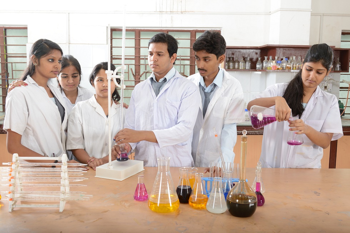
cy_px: 116
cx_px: 175
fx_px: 370
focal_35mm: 38
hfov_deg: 50.7
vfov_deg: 35.1
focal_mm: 38
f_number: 8
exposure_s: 1/250
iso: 400
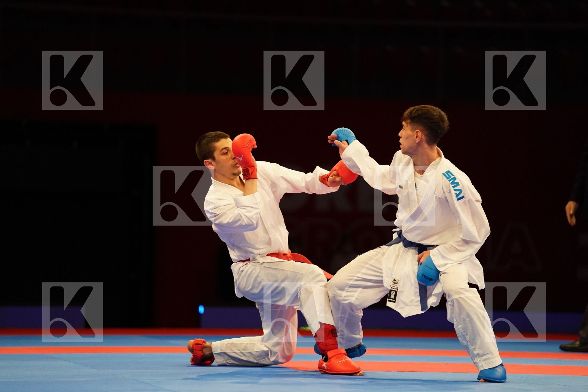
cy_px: 196
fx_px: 2972
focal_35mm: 182
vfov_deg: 7.5
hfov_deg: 11.3
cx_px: 294
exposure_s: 1/1000
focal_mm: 182
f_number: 2.8
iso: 3200
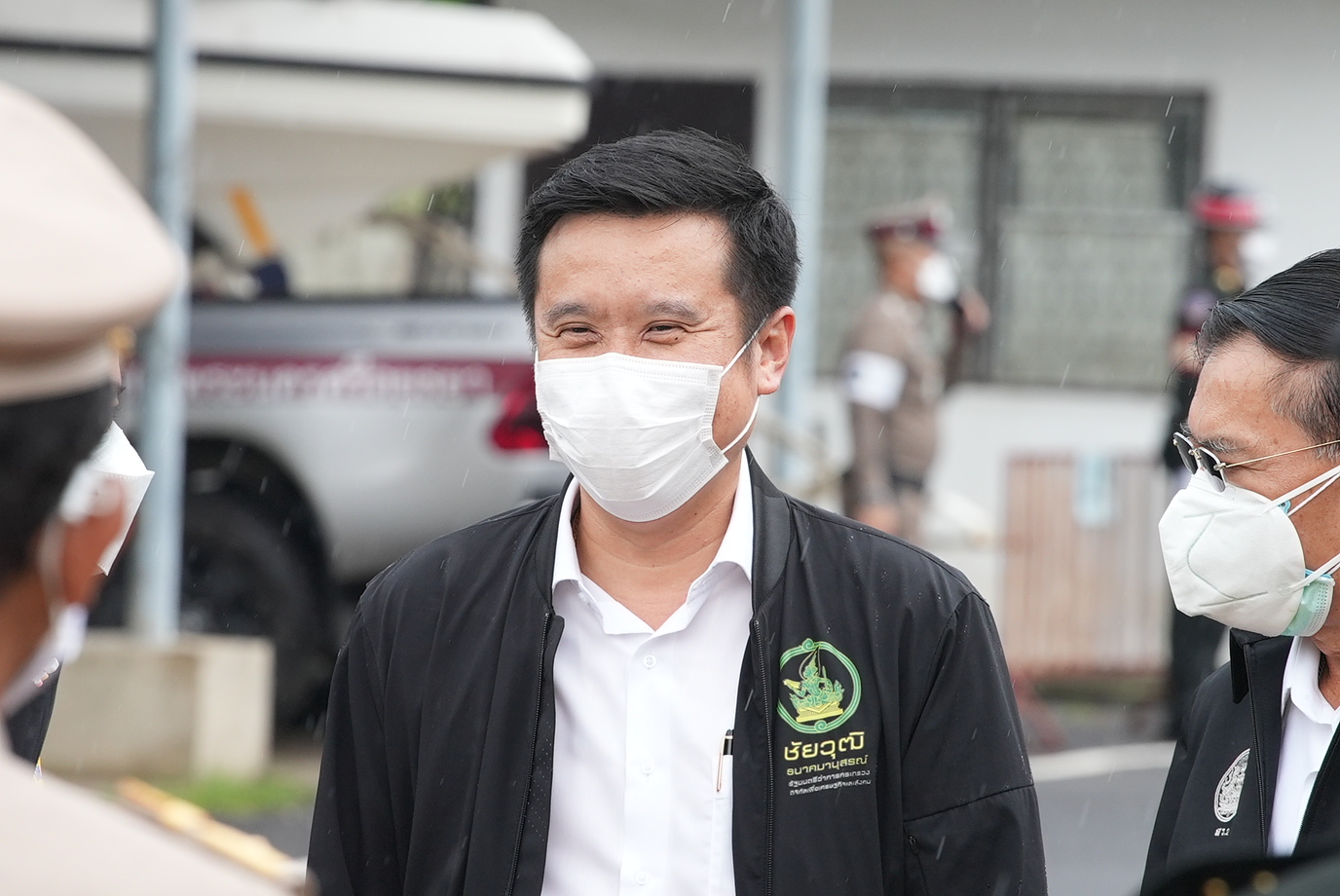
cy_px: 448
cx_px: 670
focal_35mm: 300
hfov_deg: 6.9
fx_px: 11176
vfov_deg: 4.6
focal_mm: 200
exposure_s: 1/500
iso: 1250
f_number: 8
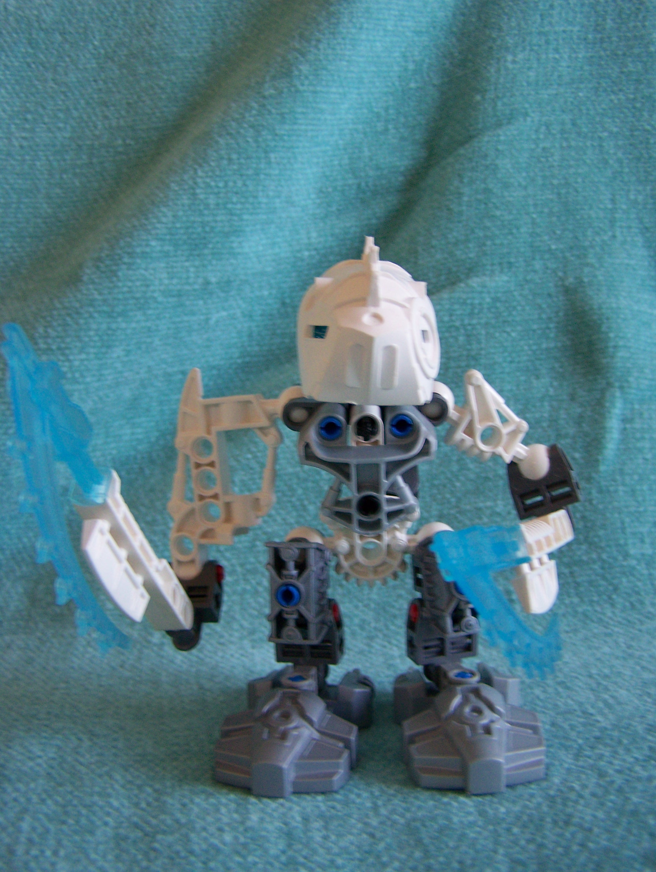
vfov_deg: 48.9
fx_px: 959
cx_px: 328
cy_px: 436
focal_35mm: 38
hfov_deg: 37.8
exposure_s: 1/20
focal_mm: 6.3
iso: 160
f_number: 2.8
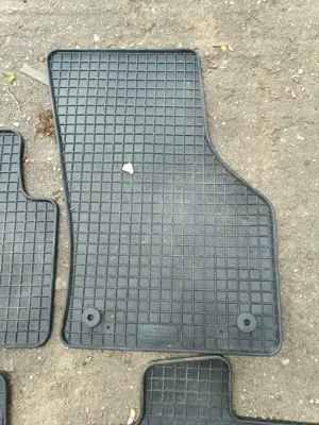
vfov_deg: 71.6
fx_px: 295
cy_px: 212
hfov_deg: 56.8
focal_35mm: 24
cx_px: 160
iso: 553
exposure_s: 1/33.3
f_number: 1.88
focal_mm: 5.59
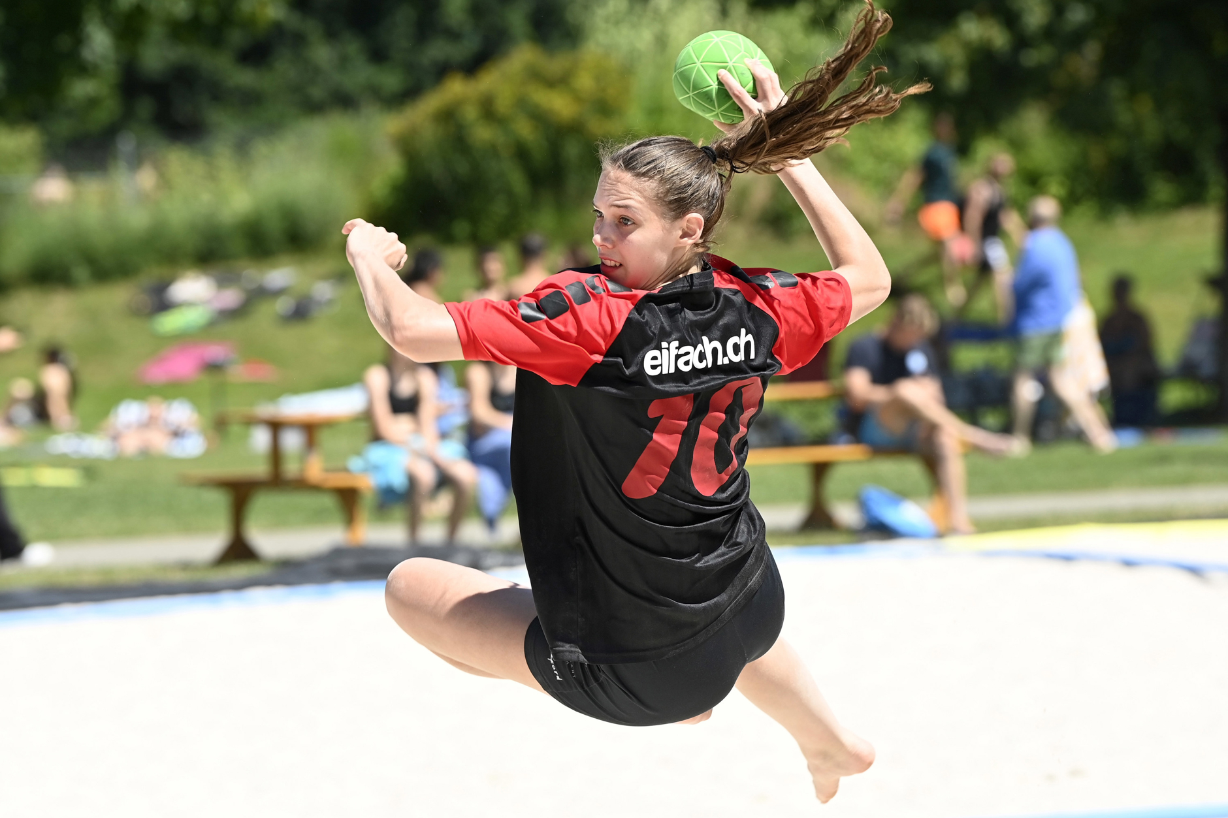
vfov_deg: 6.9
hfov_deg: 10.3
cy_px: 409
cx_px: 614
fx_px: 6821
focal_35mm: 200
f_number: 5.6
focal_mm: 200
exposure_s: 1/1250
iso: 320
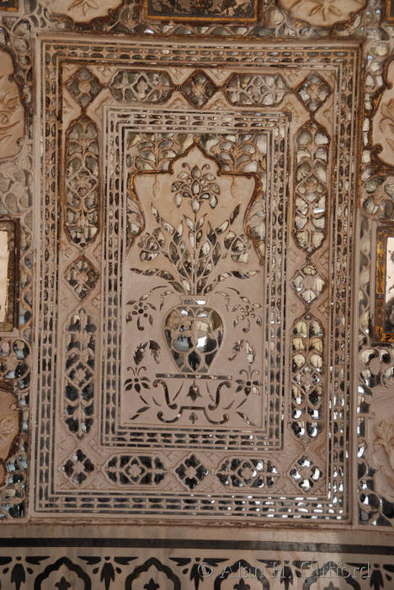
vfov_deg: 28.1
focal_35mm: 72
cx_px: 197
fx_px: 1180
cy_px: 295
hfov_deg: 19.0
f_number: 4.8
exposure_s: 1/125
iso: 160
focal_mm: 48
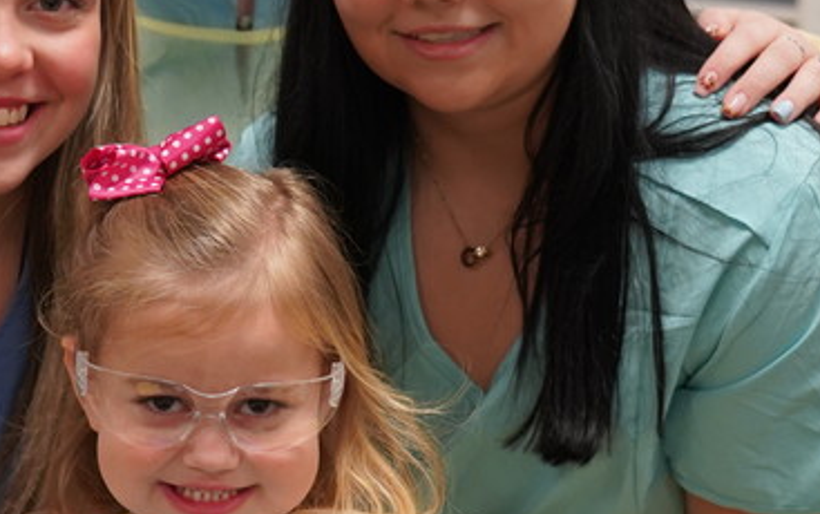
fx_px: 2796
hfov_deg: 16.6
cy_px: 434
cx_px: 178
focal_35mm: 125
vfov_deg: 10.5
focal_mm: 44
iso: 2000
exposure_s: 1/160
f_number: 4
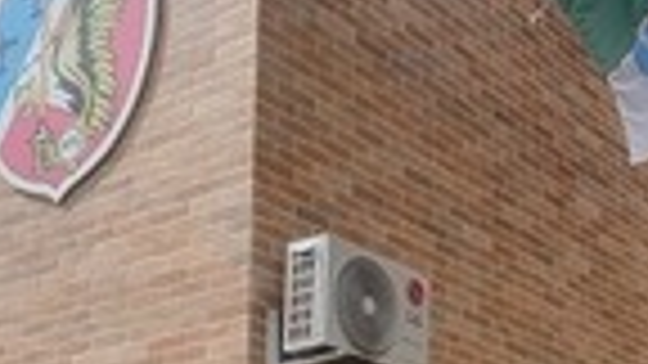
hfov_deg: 28.4
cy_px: 595
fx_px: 1271
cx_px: 446
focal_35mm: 74
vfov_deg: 14.8
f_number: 2.2
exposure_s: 1/3200
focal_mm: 2.2
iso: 50
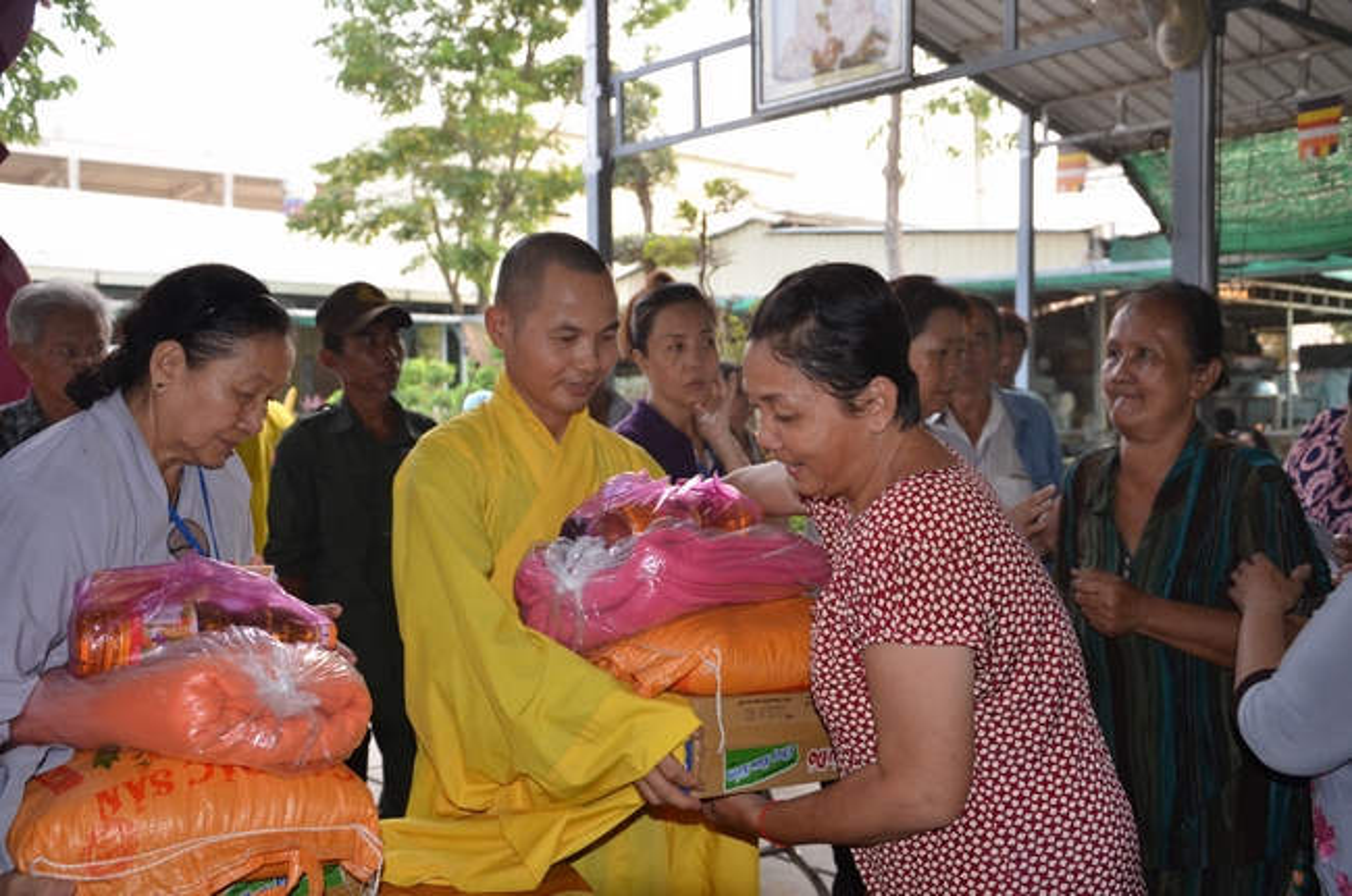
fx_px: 1350
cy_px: 448
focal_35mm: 36
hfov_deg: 53.2
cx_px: 676
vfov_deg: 36.7
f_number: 4.5
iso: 640
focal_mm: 24
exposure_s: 1/125
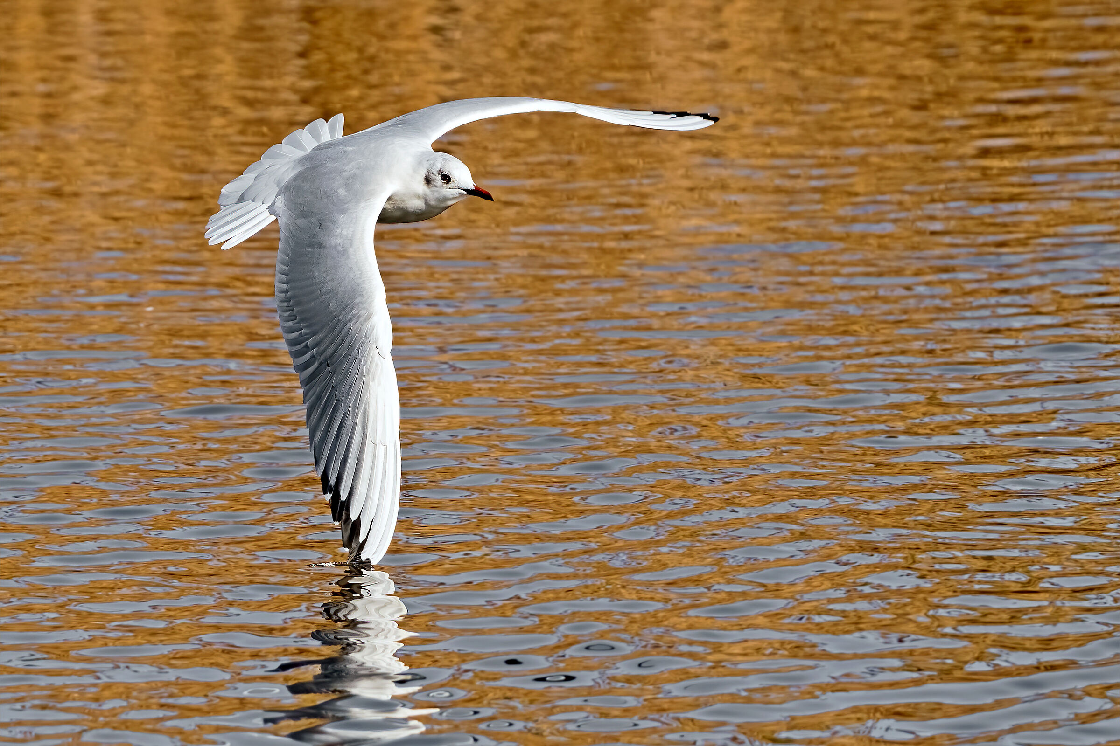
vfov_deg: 4.6
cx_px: 560
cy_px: 373
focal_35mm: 298
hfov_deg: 6.9
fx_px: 9270
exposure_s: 1/2000
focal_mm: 298
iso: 1250
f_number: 8
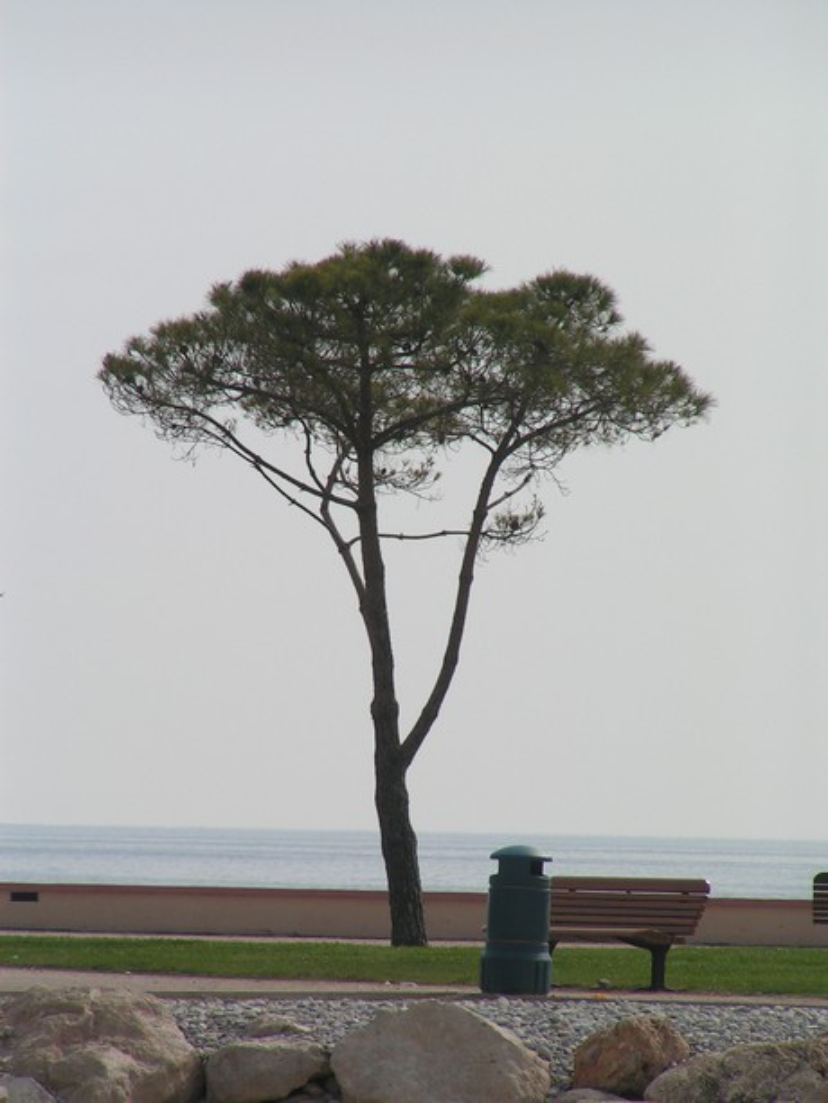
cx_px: 414
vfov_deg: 5.2
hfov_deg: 3.9
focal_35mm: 380
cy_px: 552
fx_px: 12115
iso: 50
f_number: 5.6
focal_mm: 58
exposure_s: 1/1000
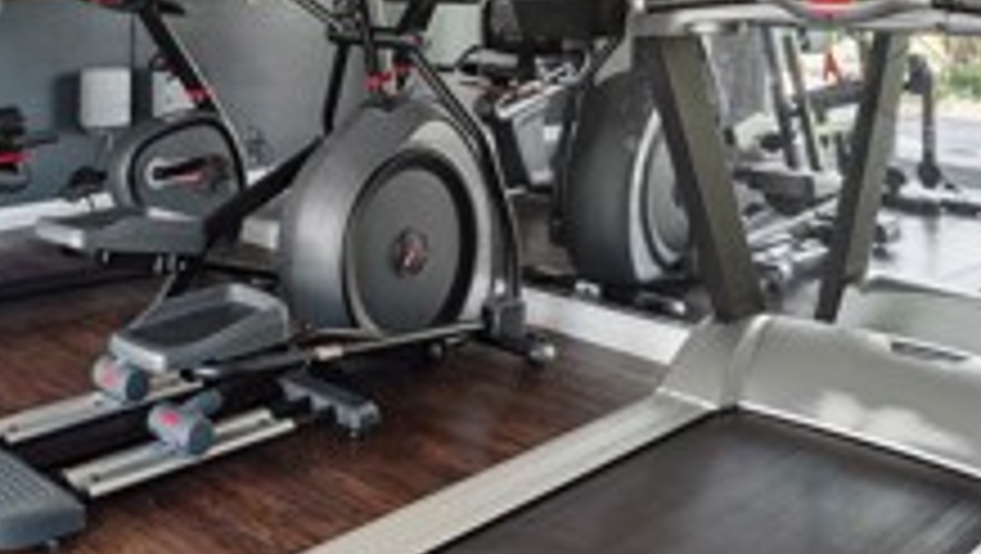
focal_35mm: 43
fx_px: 1119
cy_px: -23
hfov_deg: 42.8
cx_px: 76
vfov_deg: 26.1
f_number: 9
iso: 100
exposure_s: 1/4
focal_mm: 14
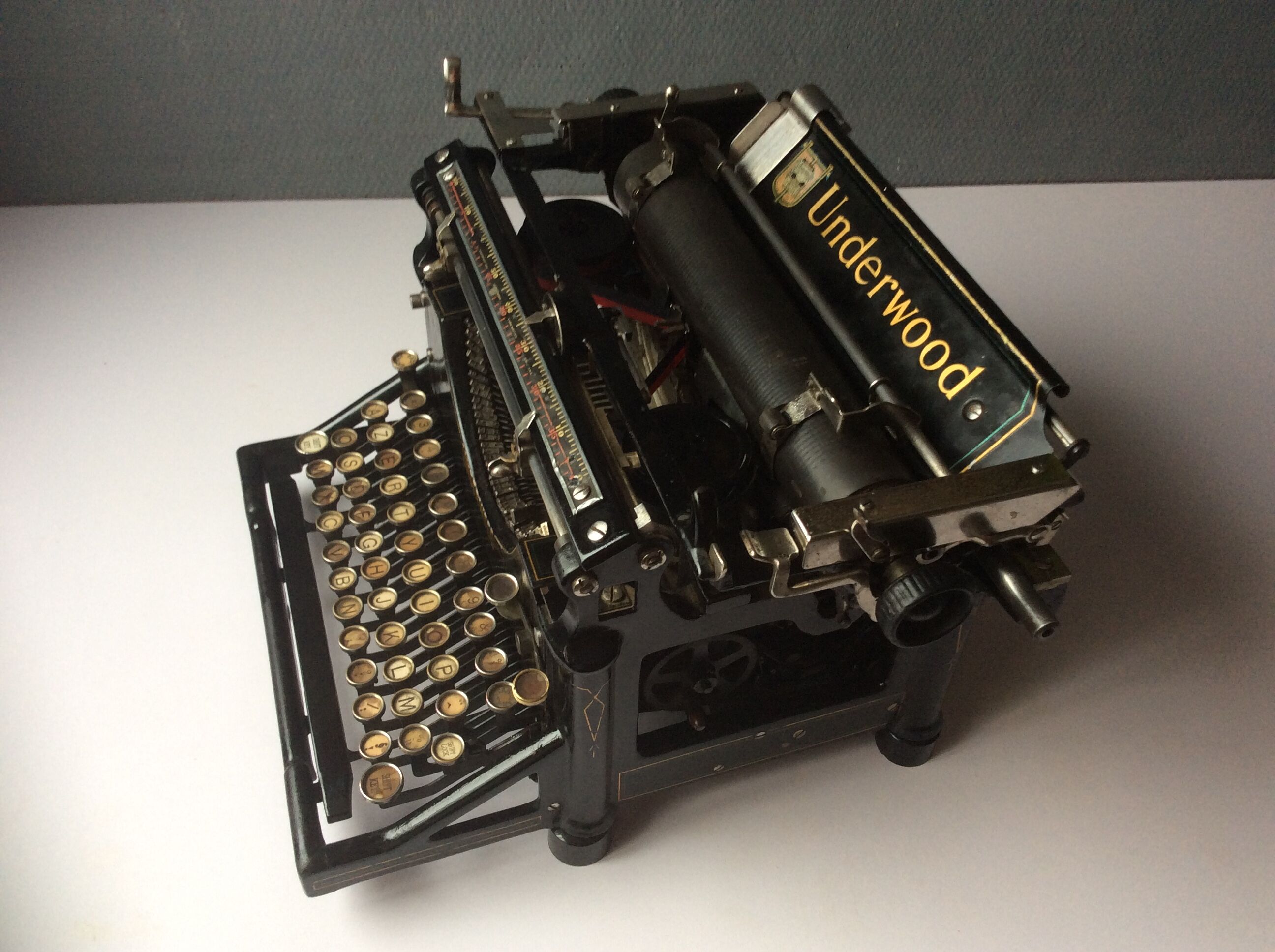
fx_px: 1177
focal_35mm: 32
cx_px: 638
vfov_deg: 44.1
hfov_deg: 56.9
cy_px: 476
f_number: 2.4
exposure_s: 1/25
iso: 50
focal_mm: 3.3
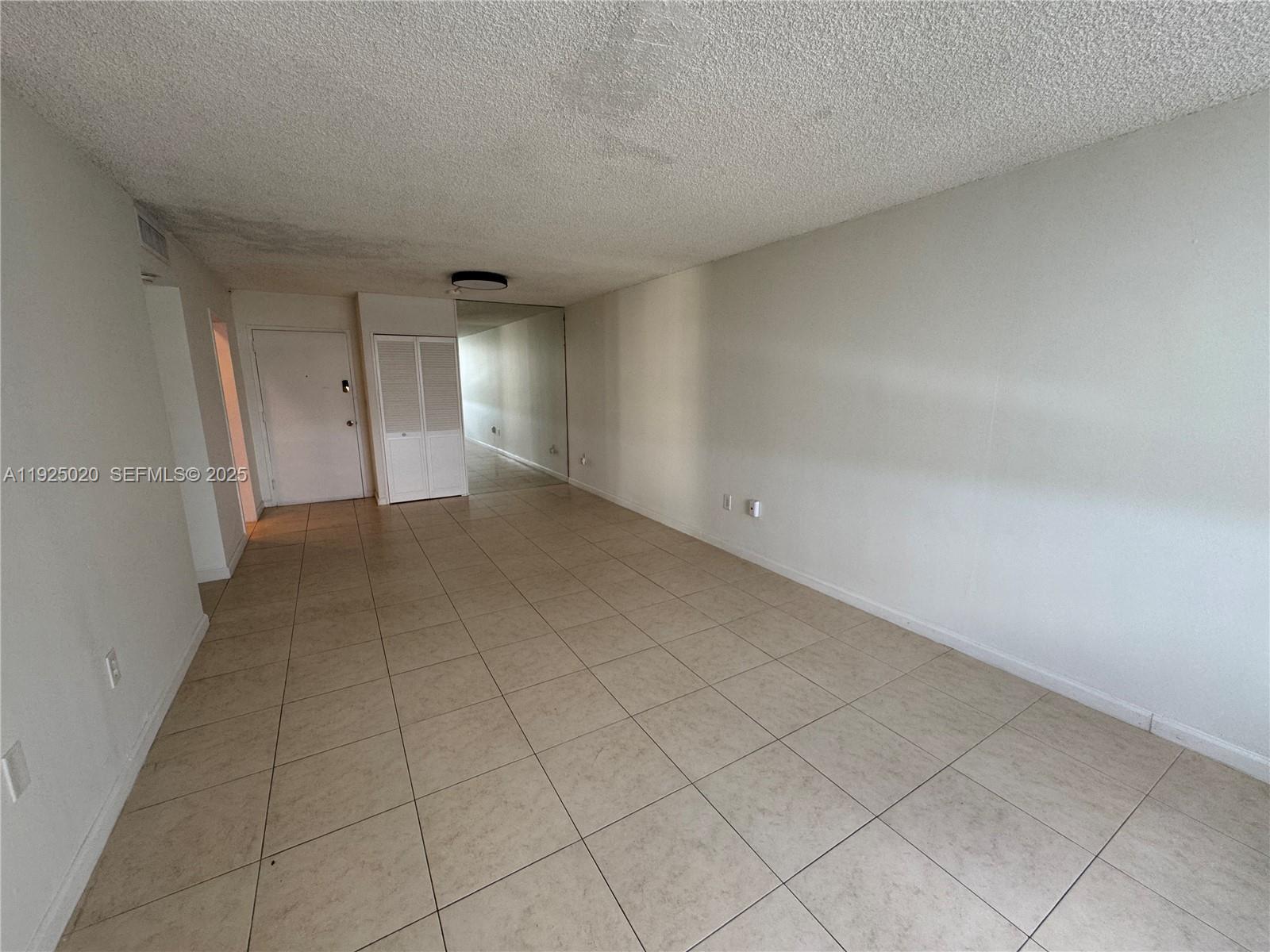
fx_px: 514
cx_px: 635
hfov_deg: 102.1
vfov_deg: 85.7
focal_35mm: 14
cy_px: 476
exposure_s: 1/99
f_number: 2.2
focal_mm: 2.22
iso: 160
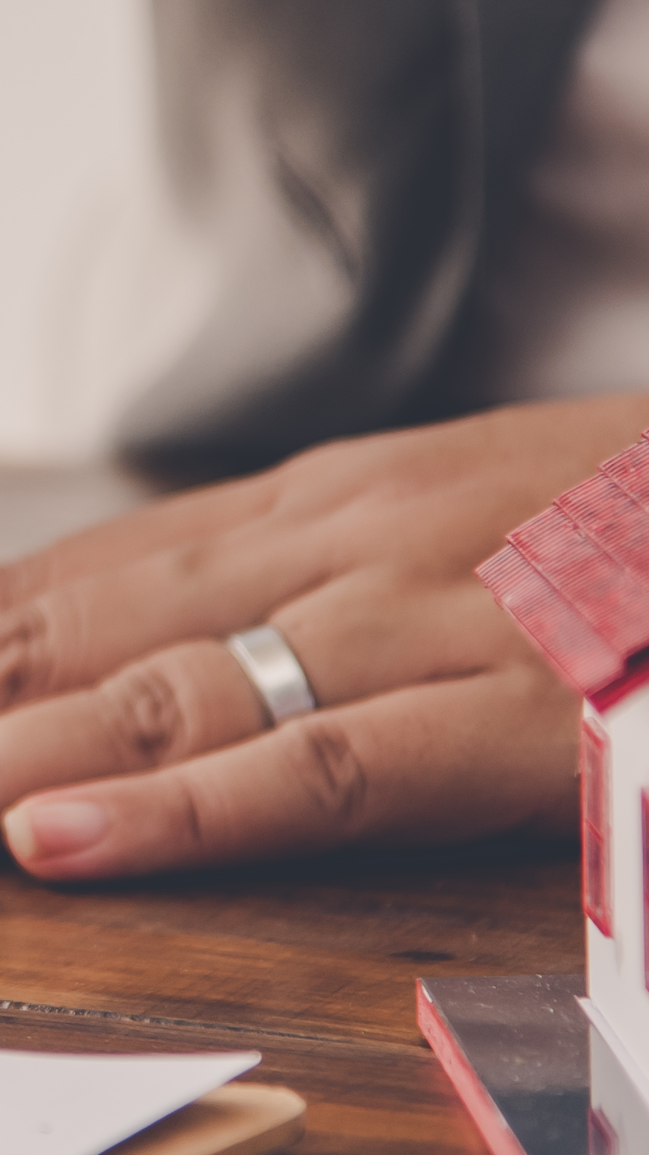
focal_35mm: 456
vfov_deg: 4.7
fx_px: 13958
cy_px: 376
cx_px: -566
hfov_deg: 2.7
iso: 100
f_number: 4
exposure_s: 1/500
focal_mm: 110
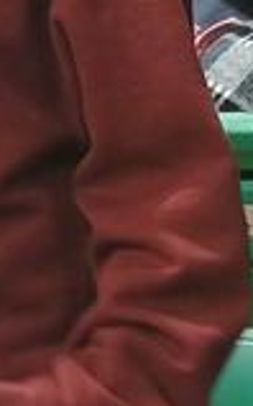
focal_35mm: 178
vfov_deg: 11.7
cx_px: 649
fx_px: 1969
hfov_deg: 6.9
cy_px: 388
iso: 200
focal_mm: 3.98
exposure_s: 1/40
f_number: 1.8
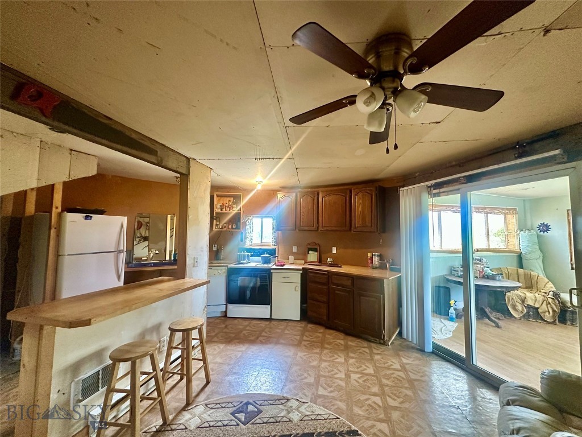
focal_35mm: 14
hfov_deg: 102.1
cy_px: 218
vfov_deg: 85.7
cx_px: 291
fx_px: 235
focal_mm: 2.22
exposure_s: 1/60
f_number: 2.2
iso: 320
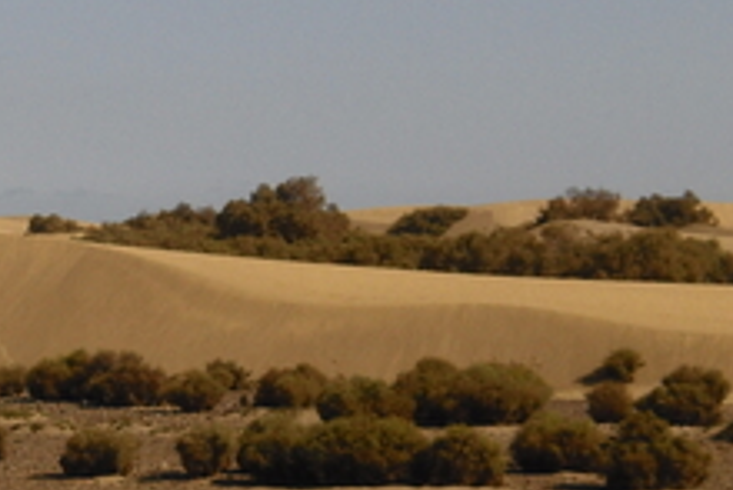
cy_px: 373
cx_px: -53
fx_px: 3178
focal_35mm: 156
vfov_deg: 8.8
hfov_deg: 12.9
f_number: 11.1
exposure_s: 1/200
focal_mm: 9.3
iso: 64
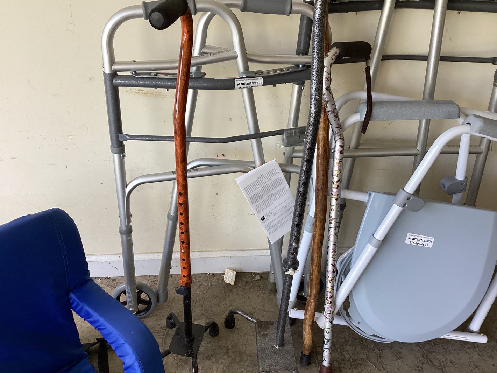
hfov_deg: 55.3
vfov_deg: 42.9
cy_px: 175
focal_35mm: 33
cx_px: 233
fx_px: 474
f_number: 2.4
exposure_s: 1/120
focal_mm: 3.3
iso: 64
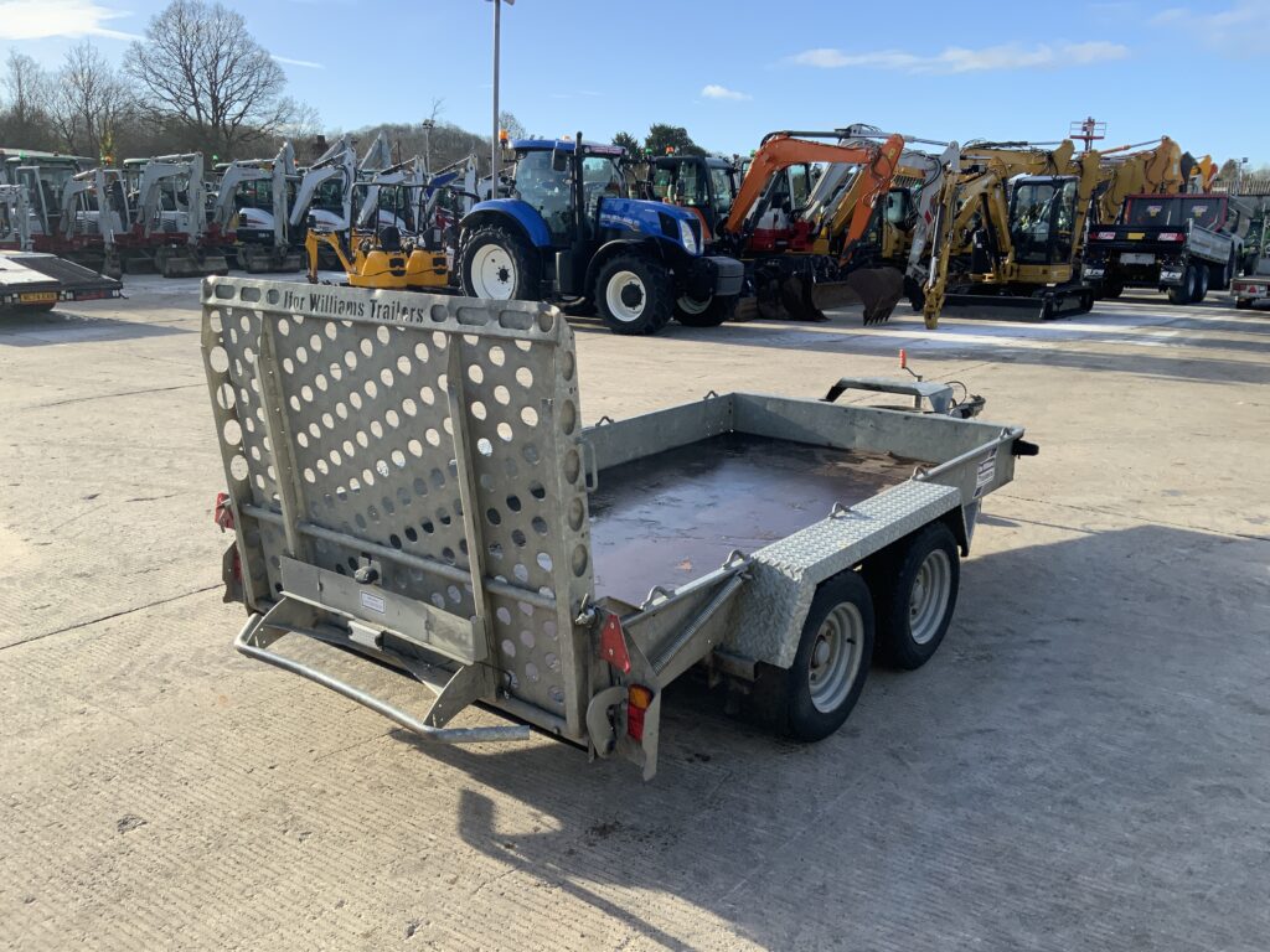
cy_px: 476
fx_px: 1064
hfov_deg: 61.7
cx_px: 635
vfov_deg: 48.2
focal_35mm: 29
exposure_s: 1/855
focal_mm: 3
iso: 16
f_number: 1.8
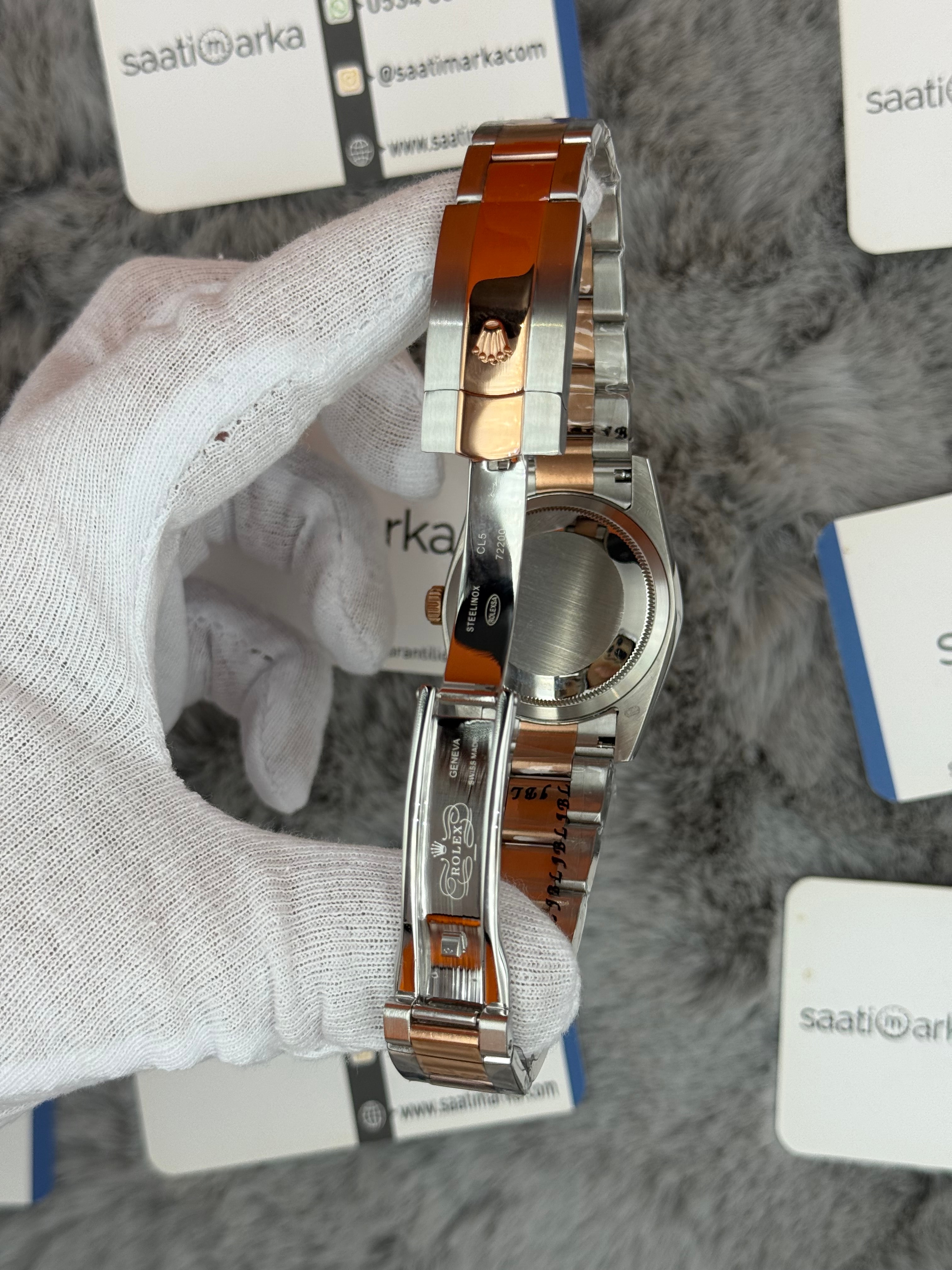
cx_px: 476
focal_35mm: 48
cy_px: 635
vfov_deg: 39.7
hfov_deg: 30.3
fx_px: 1760
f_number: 1.78
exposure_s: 1/1013
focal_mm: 6.76
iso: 64
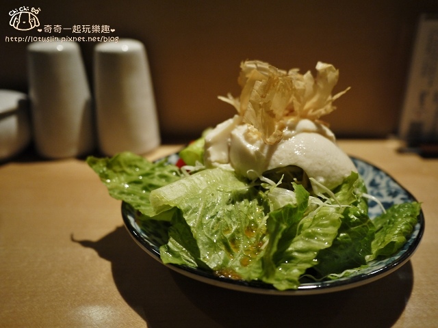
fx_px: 354
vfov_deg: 49.7
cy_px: 164
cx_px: 219
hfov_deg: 63.4
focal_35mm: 28
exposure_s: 1/50
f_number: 2.5
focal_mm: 14
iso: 400
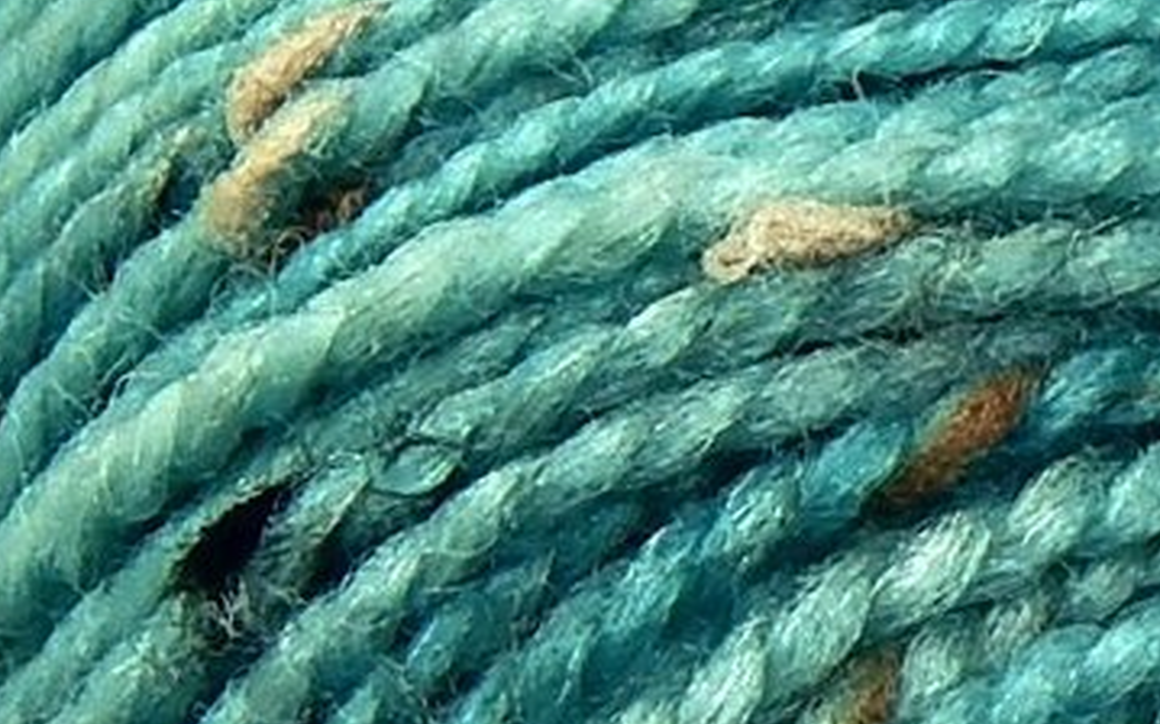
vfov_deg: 3.0
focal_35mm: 431
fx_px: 13619
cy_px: 827
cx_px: 1919
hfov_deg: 4.8
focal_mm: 13.5
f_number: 4.2
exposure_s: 1/30
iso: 160
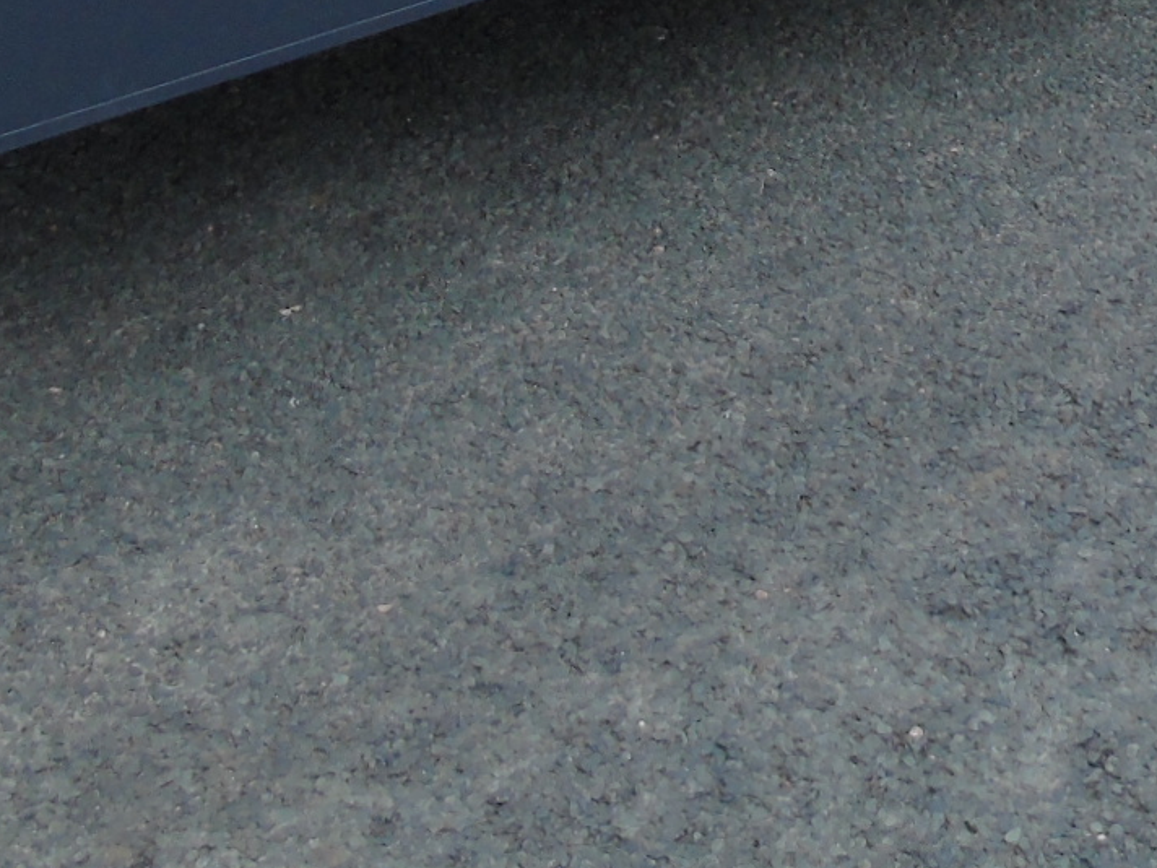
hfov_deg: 21.4
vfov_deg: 14.4
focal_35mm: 91
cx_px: 864
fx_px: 3042
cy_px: -662
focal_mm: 4.4
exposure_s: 1/30
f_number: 3.4
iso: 100
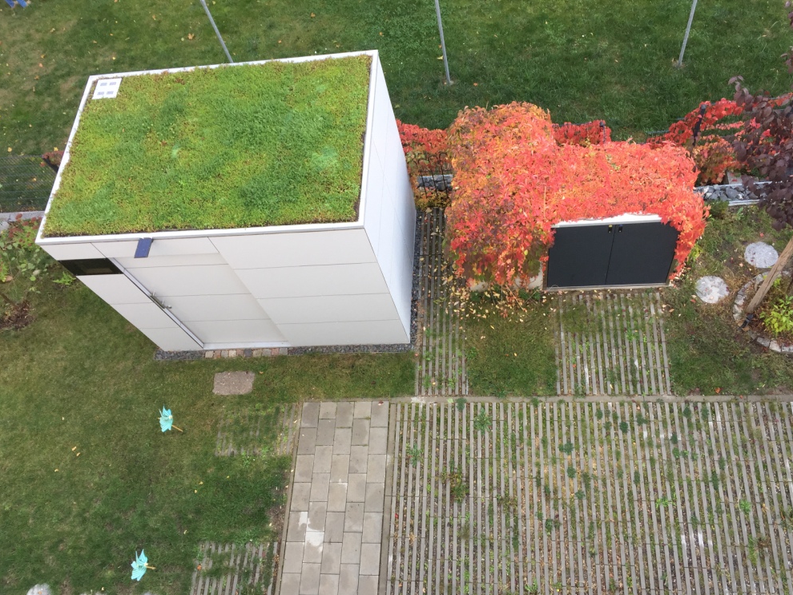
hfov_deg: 60.0
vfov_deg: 46.8
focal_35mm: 30
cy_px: 306
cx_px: 409
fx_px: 687
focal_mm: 4.15
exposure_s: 1/100
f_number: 2.2
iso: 50
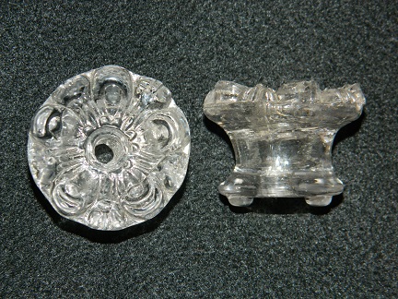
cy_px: 150
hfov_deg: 19.1
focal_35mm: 103
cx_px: 199
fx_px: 1184
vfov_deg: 14.4
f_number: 4.5
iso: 200
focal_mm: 18.6
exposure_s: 1/60
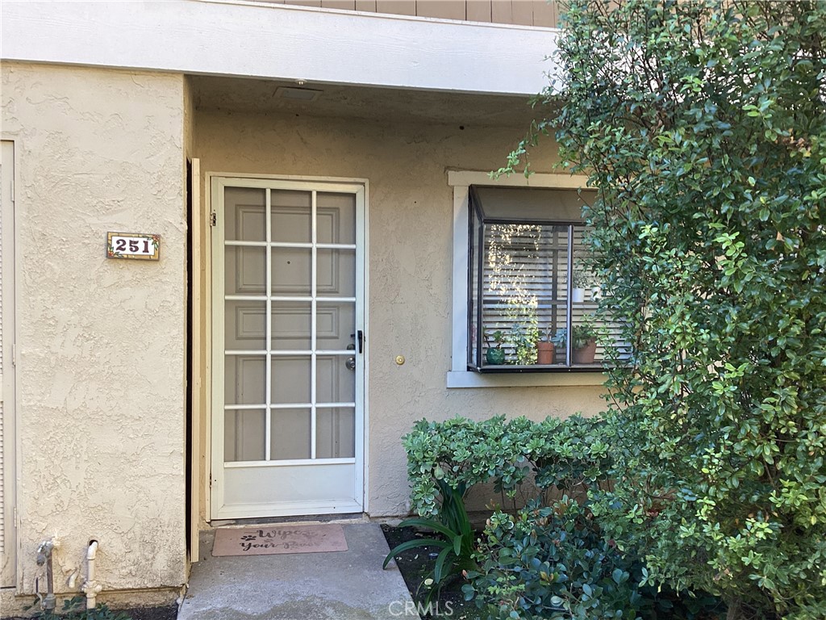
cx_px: 413
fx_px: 740
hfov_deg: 58.4
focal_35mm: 31
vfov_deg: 45.4
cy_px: 310
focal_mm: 3.3
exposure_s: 1/120
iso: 64
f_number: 2.4
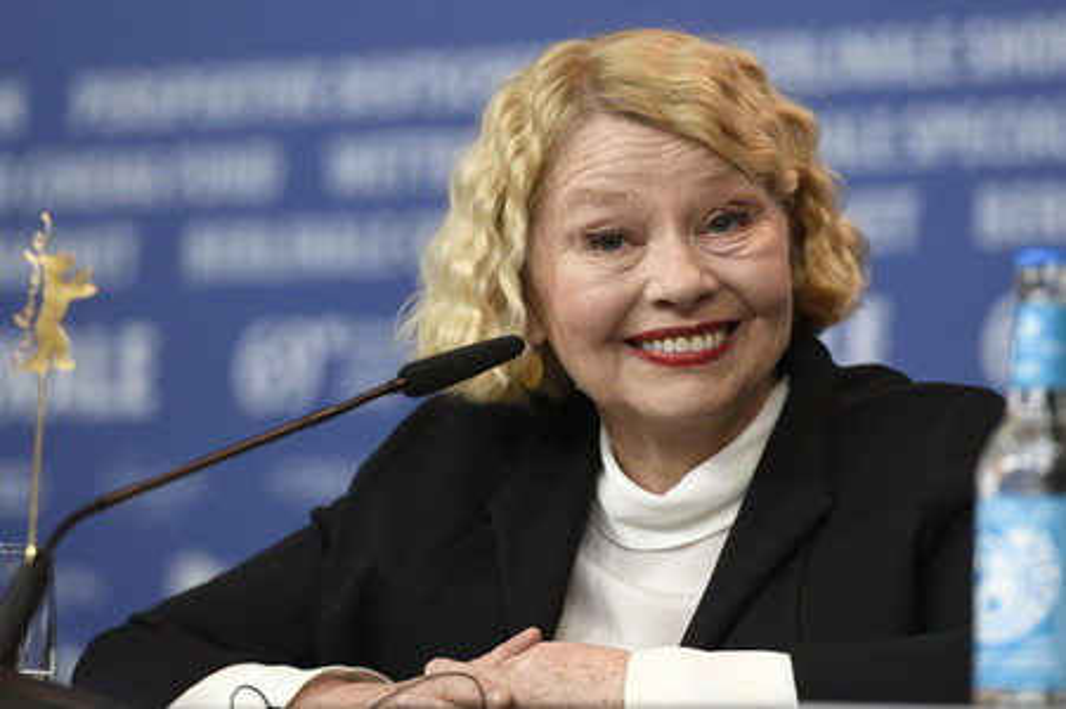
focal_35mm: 200
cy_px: 354
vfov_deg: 6.9
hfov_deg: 10.3
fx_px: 5918
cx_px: 533
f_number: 3.5
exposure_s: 1/250
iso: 1000
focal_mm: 200
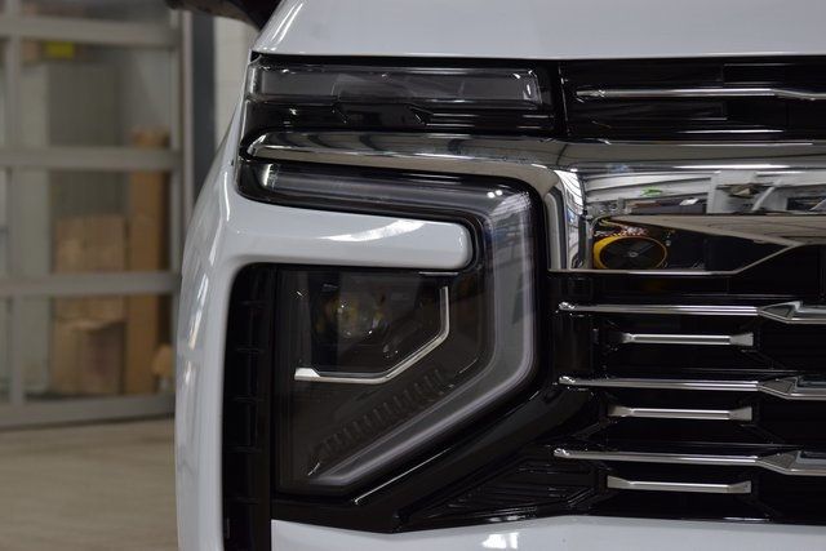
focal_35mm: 105
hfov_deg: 19.5
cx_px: 413
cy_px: 276
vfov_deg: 13.0
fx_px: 2410
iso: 500
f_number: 7.1
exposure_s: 1/30
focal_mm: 70
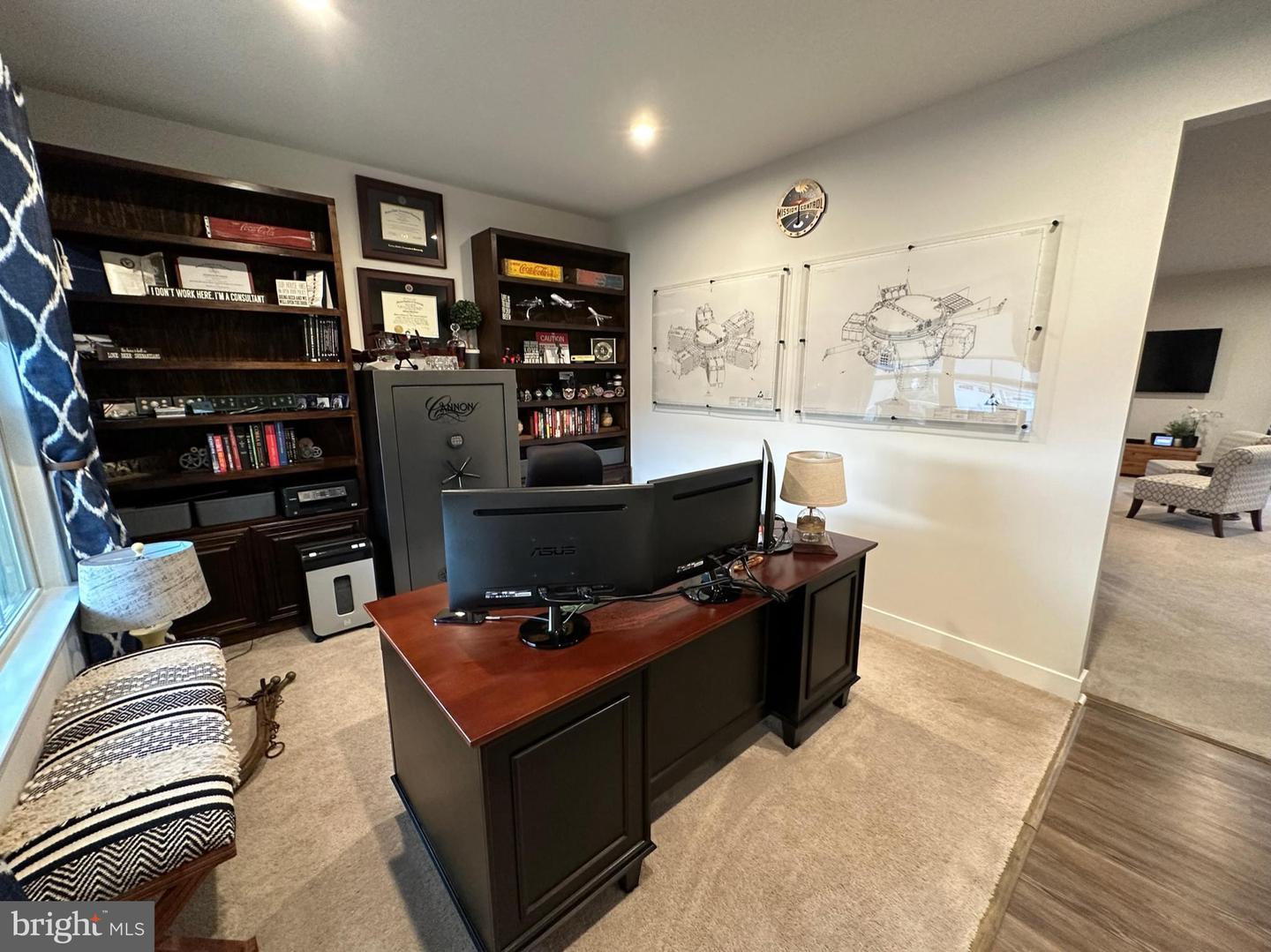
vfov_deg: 85.6
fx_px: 514
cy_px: 476
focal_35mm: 14
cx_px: 636
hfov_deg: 102.1
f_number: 2.2
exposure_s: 1/60
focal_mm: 2.22
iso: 400
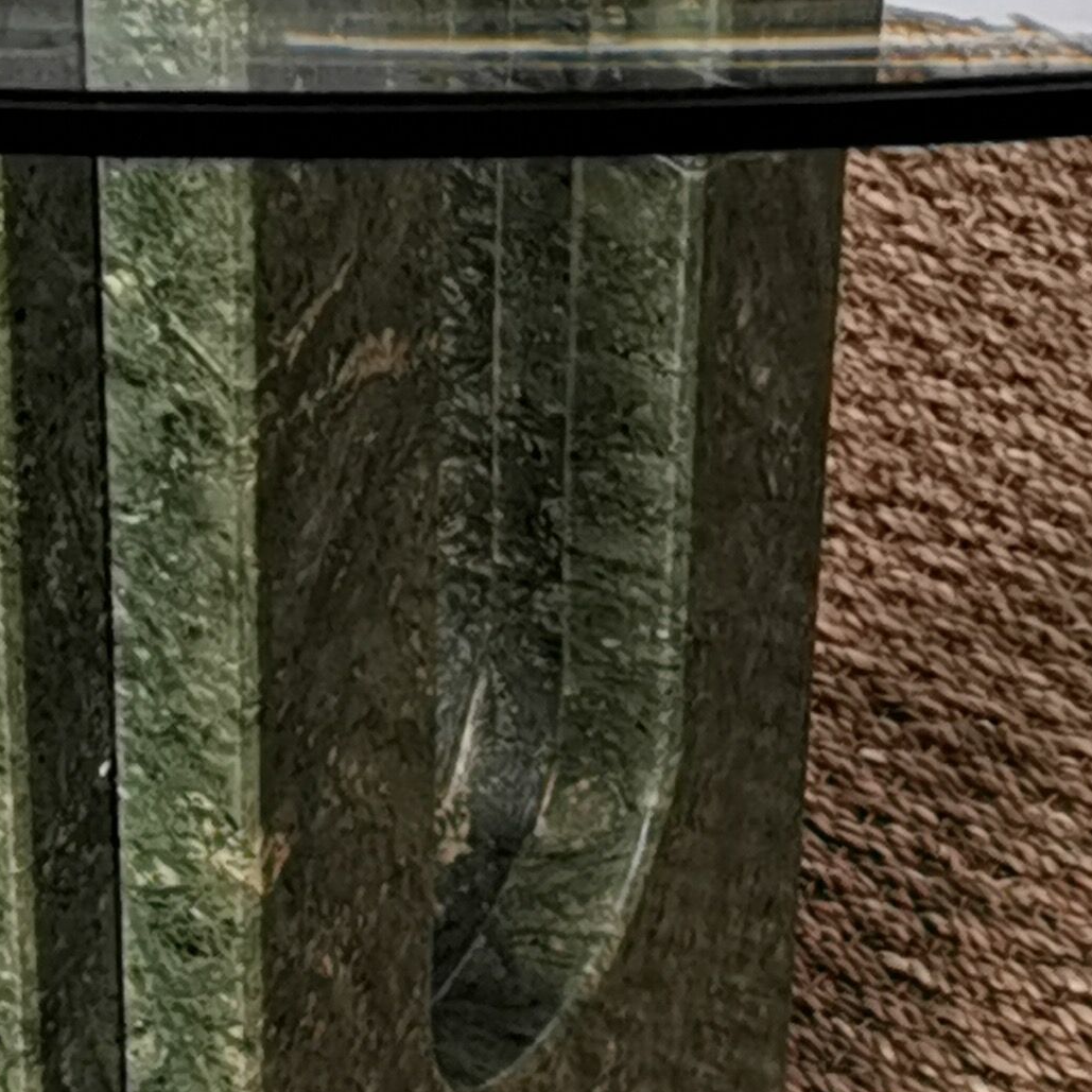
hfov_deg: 10.7
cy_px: 337
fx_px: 5818
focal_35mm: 163
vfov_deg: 10.7
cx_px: 89
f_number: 1.8
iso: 125
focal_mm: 5.58
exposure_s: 5
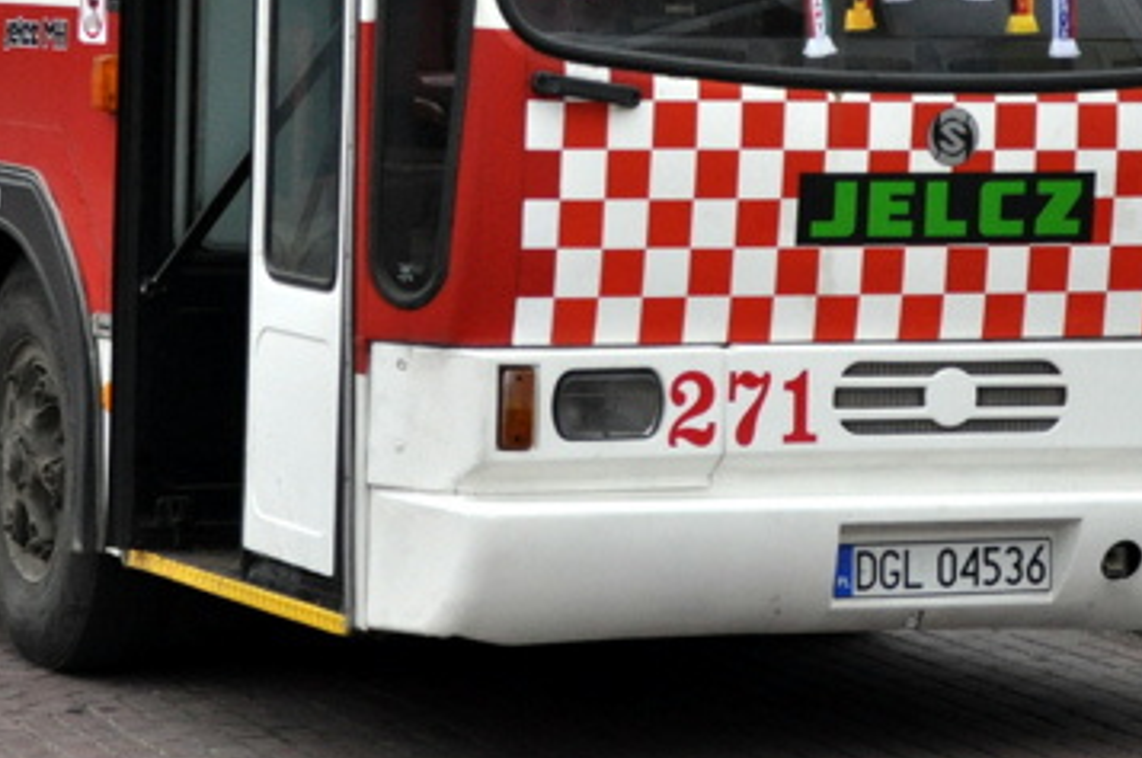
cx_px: 432
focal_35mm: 159
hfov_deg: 12.9
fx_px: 5037
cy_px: -61
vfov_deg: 8.5
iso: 800
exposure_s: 1/1000
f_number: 5.3
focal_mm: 42
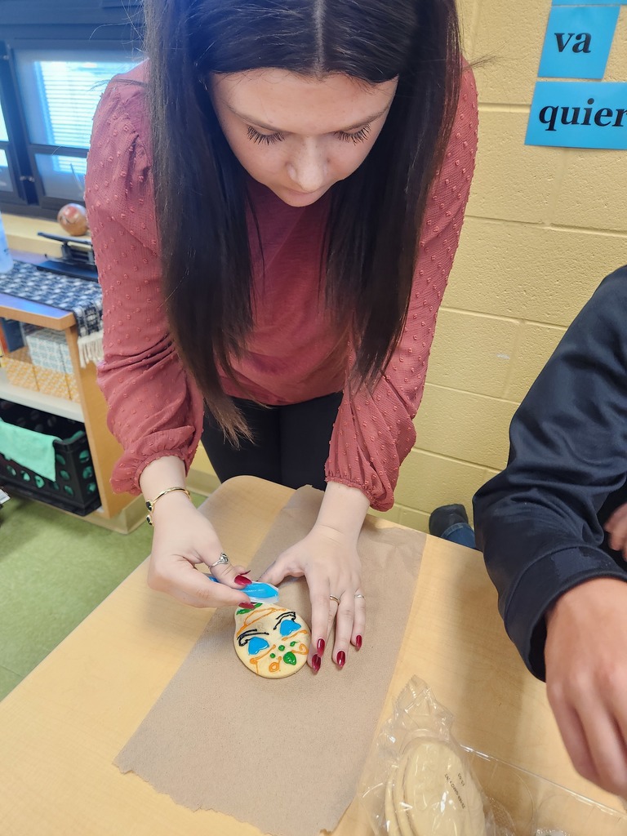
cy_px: 418
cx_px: 314
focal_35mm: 23
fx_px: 555
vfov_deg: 73.9
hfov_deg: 58.9
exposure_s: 1/120
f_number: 1.8
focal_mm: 5.4
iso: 400
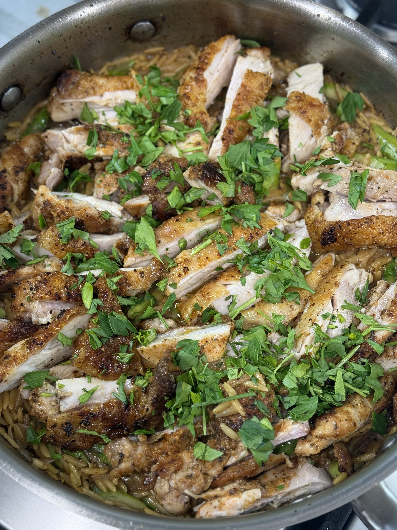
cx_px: 198
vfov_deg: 39.7
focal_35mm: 48
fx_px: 734
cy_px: 265
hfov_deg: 30.3
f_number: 1.78
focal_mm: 6.76
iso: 125
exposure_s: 1/60
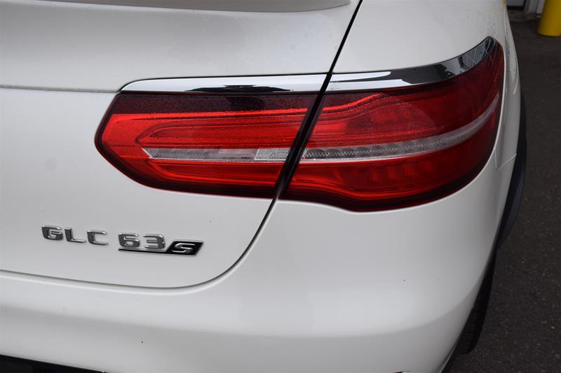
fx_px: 561
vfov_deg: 36.9
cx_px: 280
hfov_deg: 53.1
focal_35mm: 36
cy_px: 186
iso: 200
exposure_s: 1/200
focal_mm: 24
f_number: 6.3
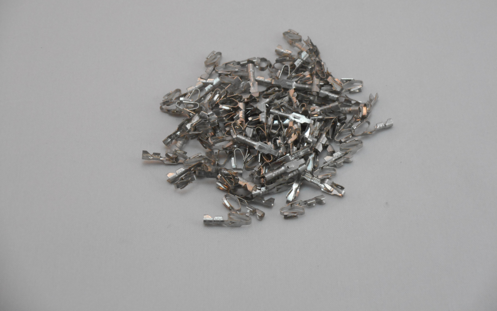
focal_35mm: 109
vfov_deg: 12.0
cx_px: 248
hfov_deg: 19.1
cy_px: 129
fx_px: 1476
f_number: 5.8
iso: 450
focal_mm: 18.2
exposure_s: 1/60
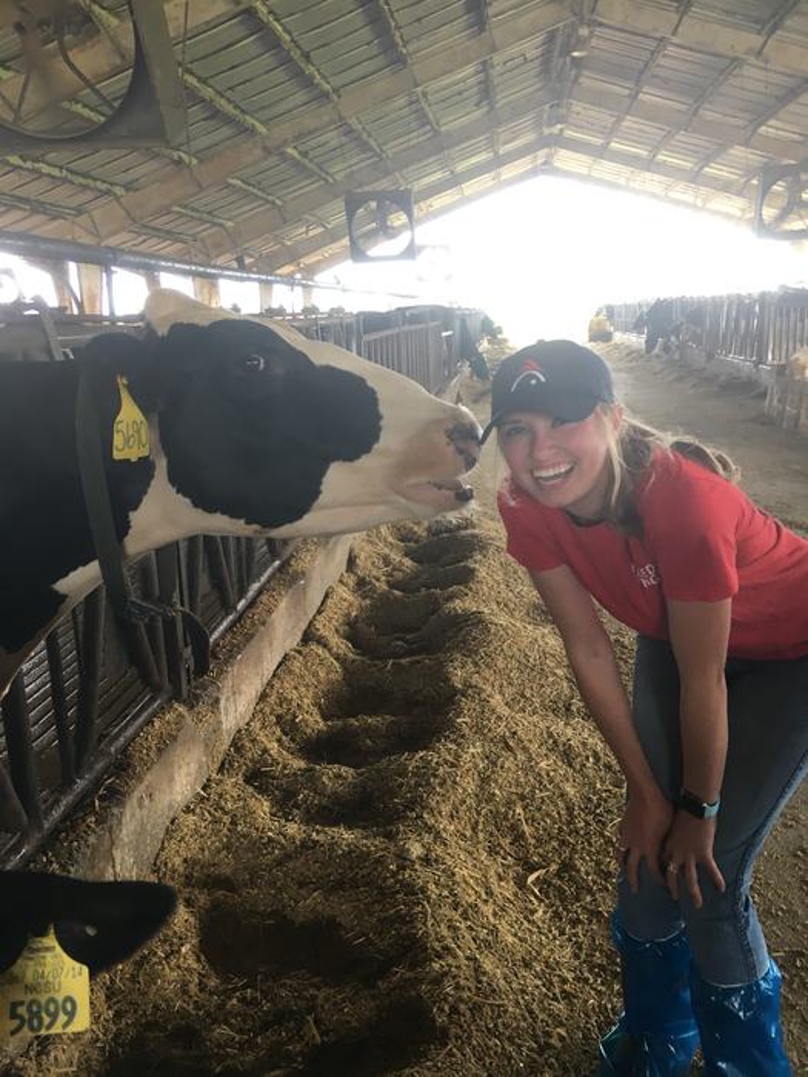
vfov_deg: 61.7
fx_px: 903
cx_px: 404
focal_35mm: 29
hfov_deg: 48.2
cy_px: 538
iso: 25
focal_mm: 4.15
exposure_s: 1/30
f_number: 2.2
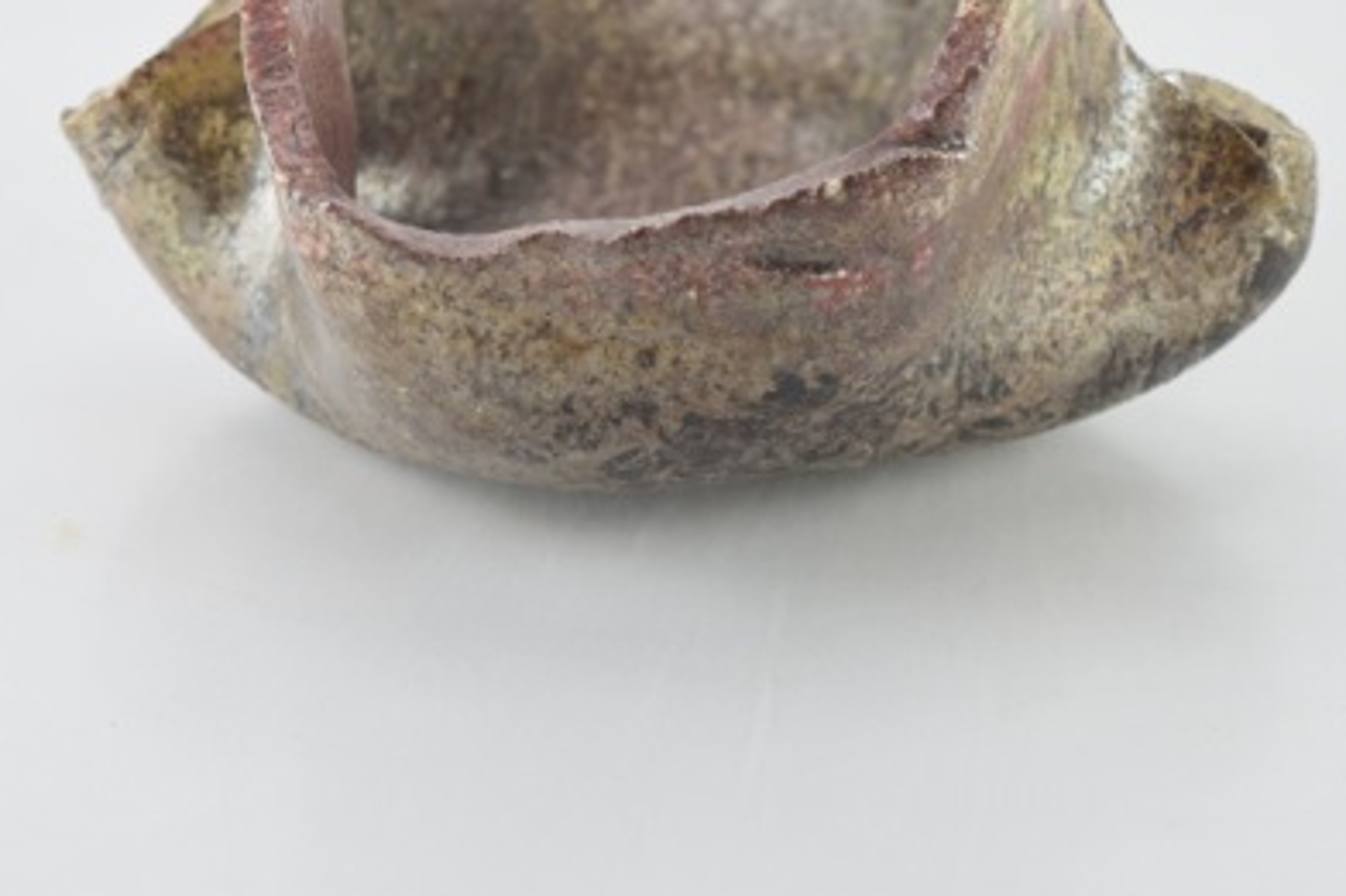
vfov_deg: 10.2
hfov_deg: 15.2
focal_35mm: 135
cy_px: 280
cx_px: 628
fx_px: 5038
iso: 800
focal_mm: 55
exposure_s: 1/125
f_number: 5.6
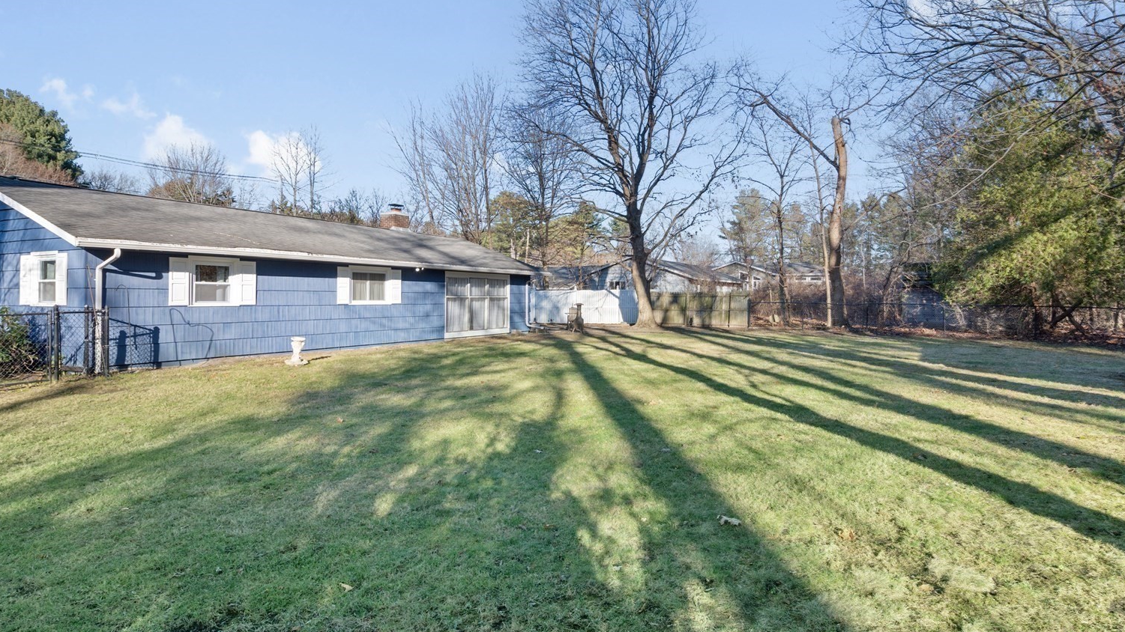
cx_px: 622
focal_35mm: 20
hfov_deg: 86.3
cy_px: 292
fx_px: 597
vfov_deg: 55.8
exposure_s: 1/200
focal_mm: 14
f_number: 8
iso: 100
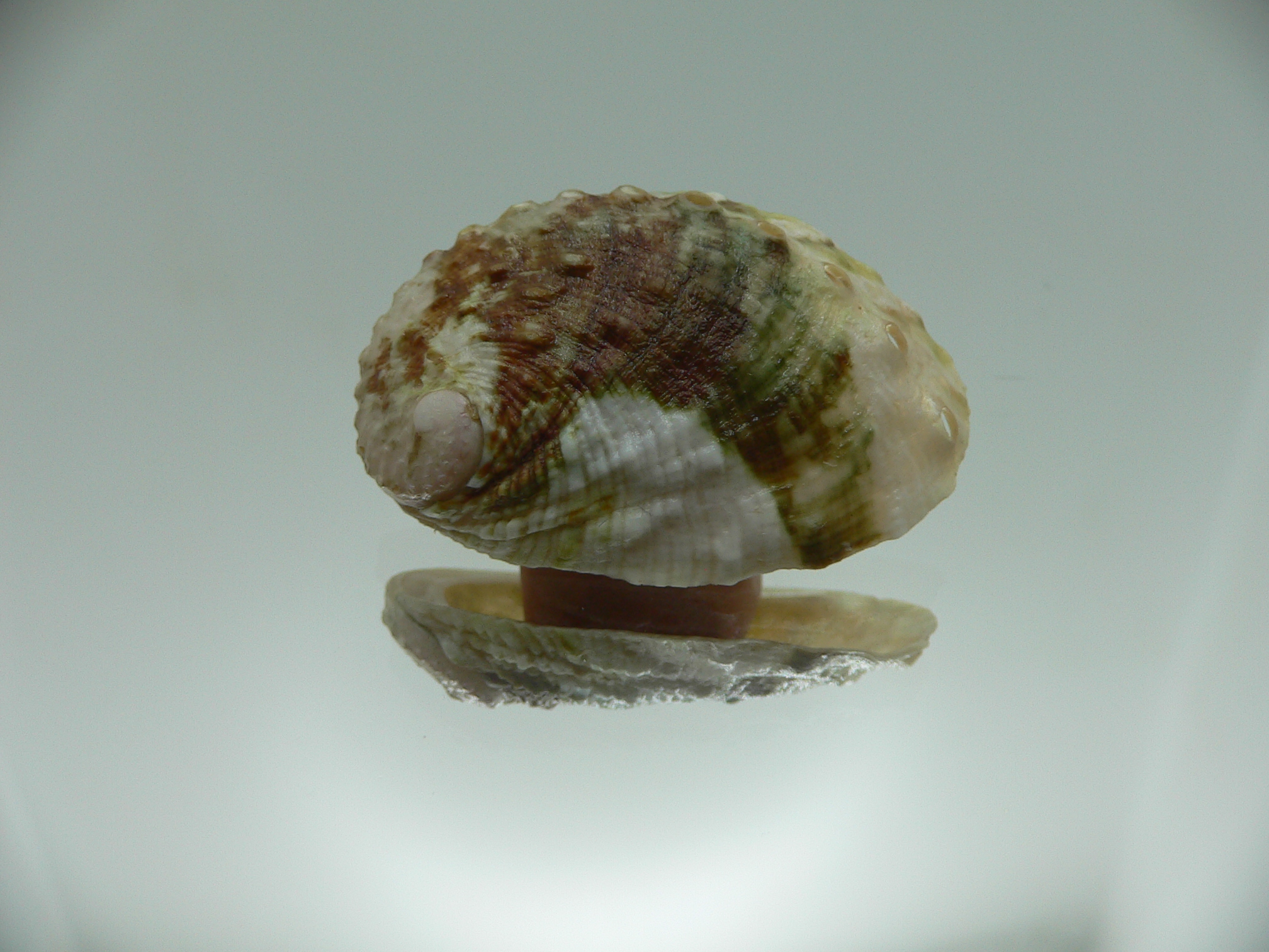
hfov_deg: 52.6
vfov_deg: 40.7
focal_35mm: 35
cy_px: 476
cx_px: 634
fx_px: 1283
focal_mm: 4.6
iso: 80
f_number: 2.8
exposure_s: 1/100
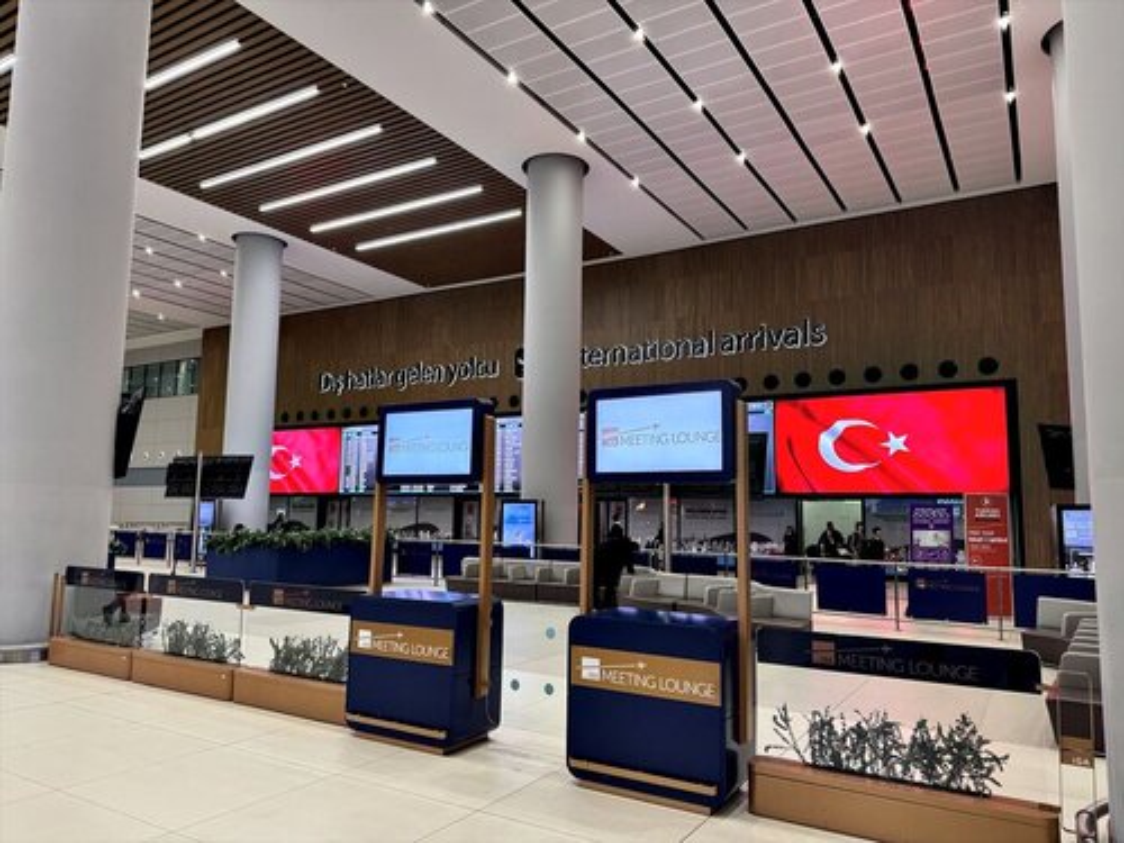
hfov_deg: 71.6
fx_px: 779
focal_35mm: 24
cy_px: 422
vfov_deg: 56.8
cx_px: 562
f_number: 1.8
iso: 250
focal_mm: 6.8
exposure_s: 1/60
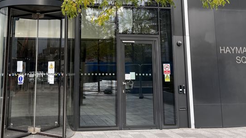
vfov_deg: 27.5
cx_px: 90
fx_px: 274
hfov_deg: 47.9
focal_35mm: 42
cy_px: 19
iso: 50
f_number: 1.6
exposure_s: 1/646
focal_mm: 5.1
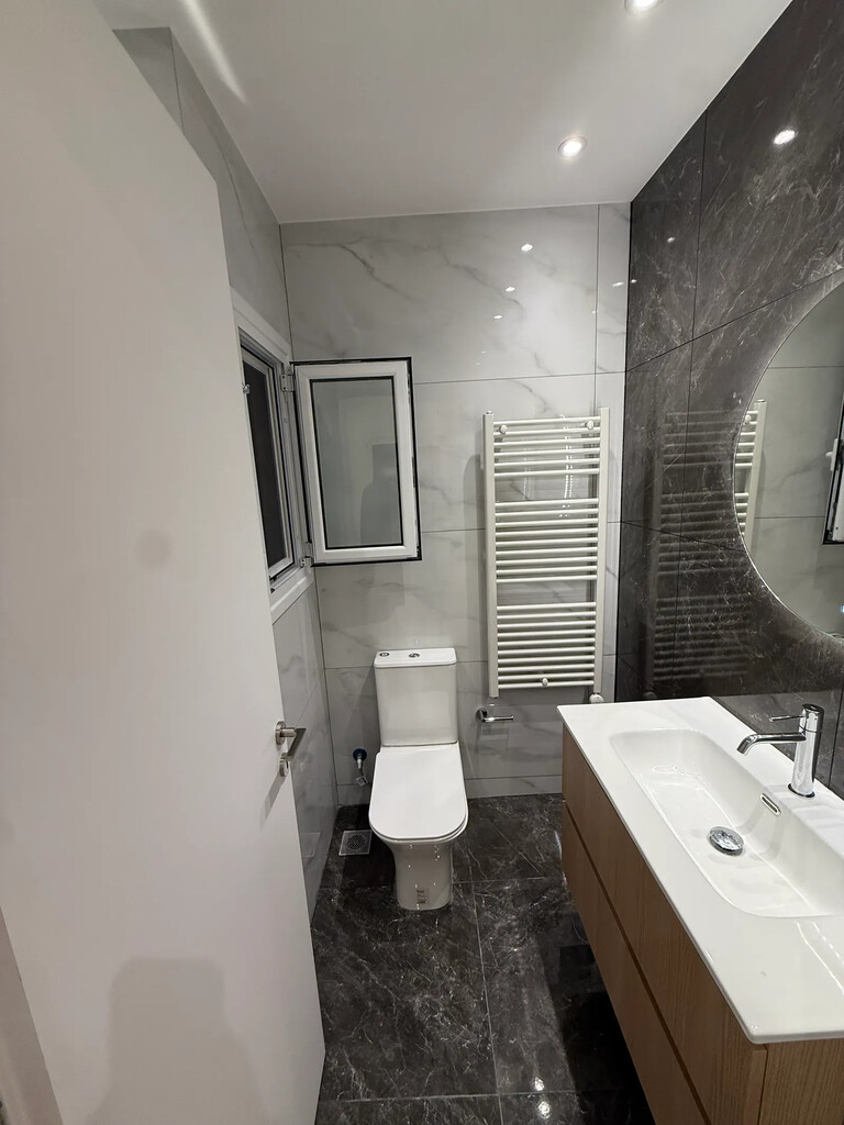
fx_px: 455
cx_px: 422
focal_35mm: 14
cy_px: 562
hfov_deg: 85.7
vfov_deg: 102.1
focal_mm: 2.22
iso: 160
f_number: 2.2
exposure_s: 1/100
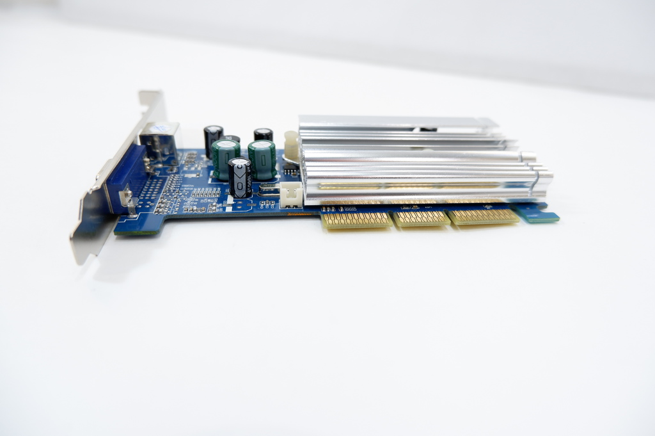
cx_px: 328
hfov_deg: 76.1
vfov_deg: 55.0
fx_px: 418
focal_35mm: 23
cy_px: 218
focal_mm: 15
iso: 200
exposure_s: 1/80
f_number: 3.5
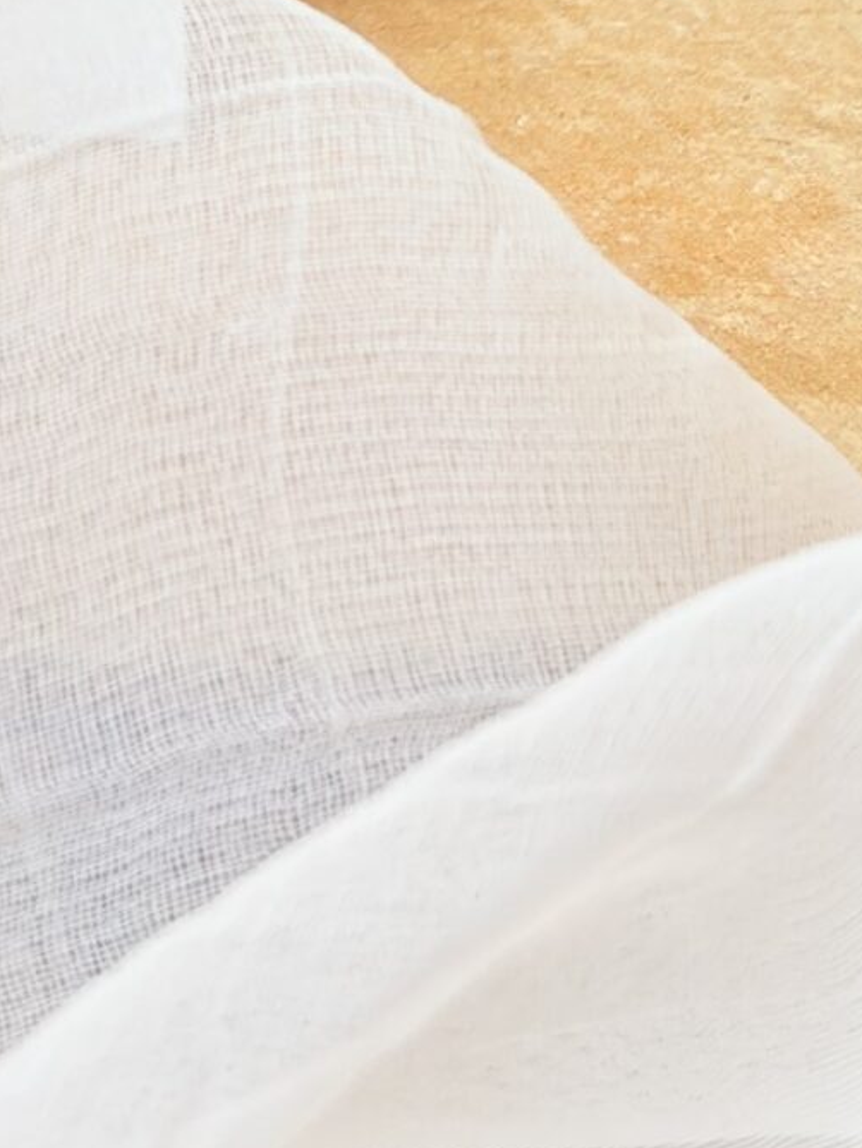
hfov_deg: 7.3
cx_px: -472
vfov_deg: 9.5
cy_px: -791
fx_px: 6605
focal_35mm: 199
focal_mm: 5.96
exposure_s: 1/121
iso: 25
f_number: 1.6
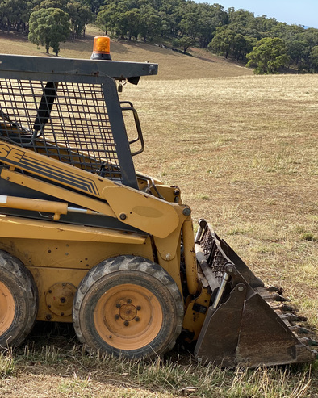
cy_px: 199
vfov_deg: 27.9
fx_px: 800
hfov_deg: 22.3
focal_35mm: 68
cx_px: 91
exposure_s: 1/685
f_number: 2
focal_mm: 6
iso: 20
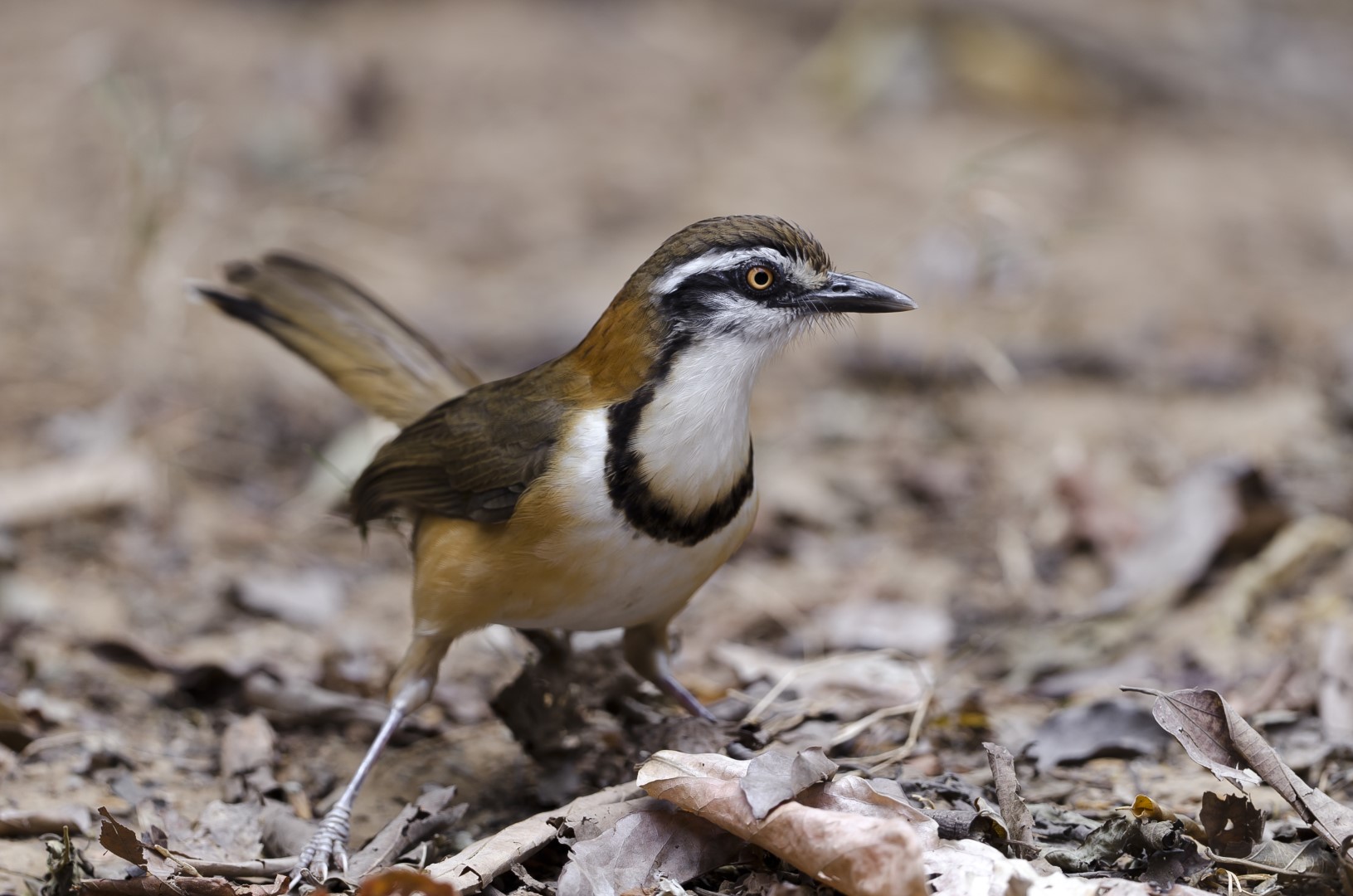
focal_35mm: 750
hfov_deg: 2.8
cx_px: 676
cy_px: 448
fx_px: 28127
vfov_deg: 1.8
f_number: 4
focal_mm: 500
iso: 100
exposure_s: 1/100
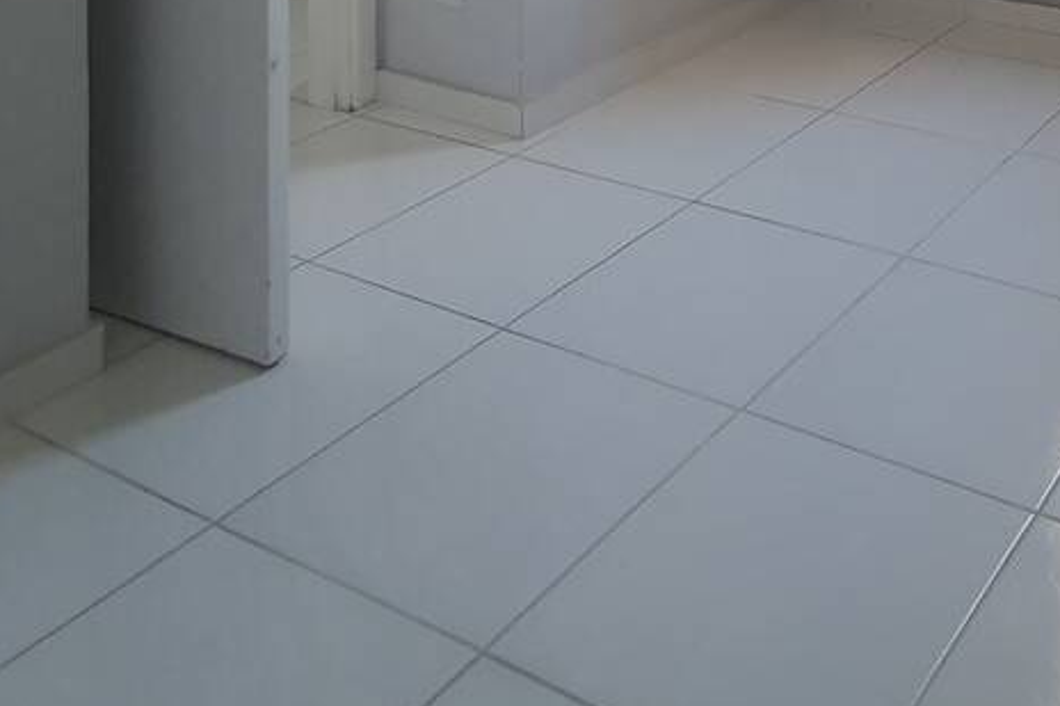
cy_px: -446
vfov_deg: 23.1
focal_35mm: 42
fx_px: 1236
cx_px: 1003
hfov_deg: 41.7
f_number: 2.2
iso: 100
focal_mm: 1.8
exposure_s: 1/60
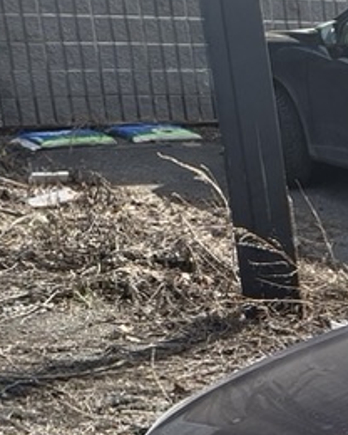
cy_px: 504
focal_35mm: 100
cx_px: 808
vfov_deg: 18.3
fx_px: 1287
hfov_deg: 12.5
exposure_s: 1/2364
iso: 50
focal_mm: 5.96
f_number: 1.6
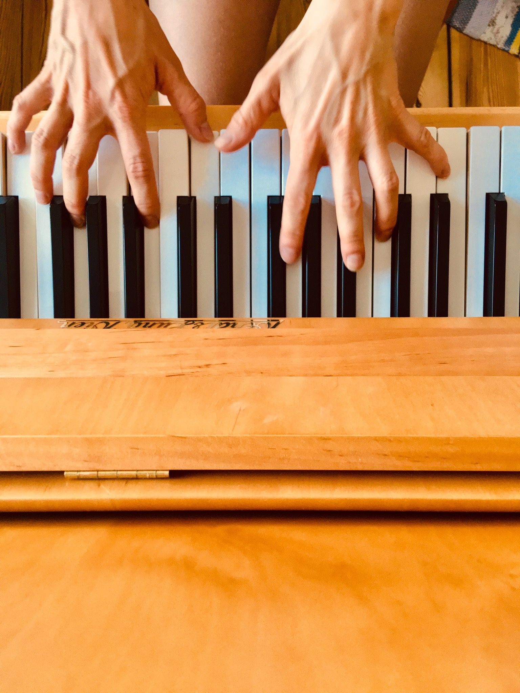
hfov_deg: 48.2
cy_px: 346
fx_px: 581
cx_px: 260
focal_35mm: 29
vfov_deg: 61.7
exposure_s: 1/33
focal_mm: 4.15
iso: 160
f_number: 2.2
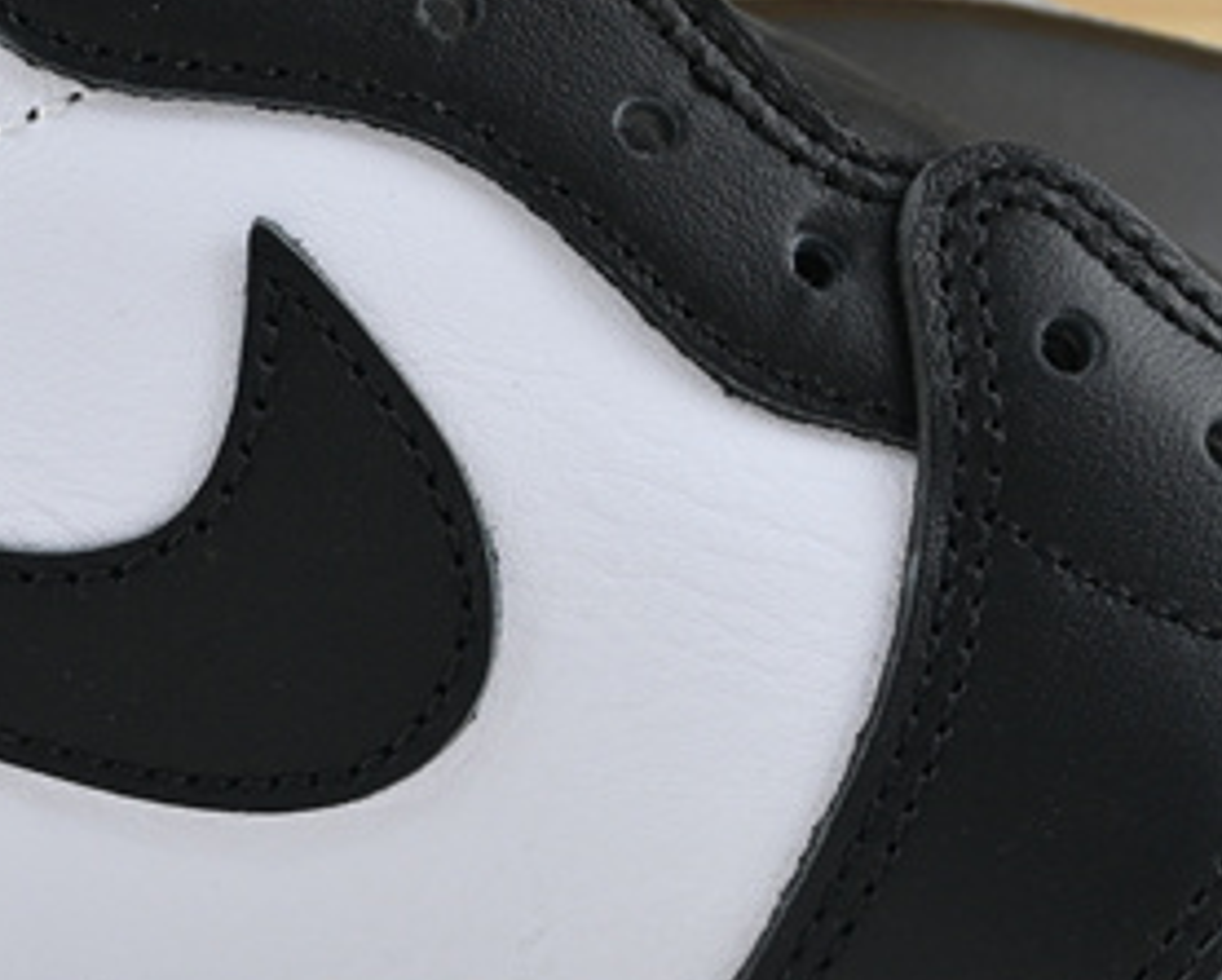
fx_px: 6623
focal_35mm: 183
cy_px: 411
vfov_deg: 8.5
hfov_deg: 10.5
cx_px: 574
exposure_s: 1/50
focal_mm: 30
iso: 100
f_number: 4.8
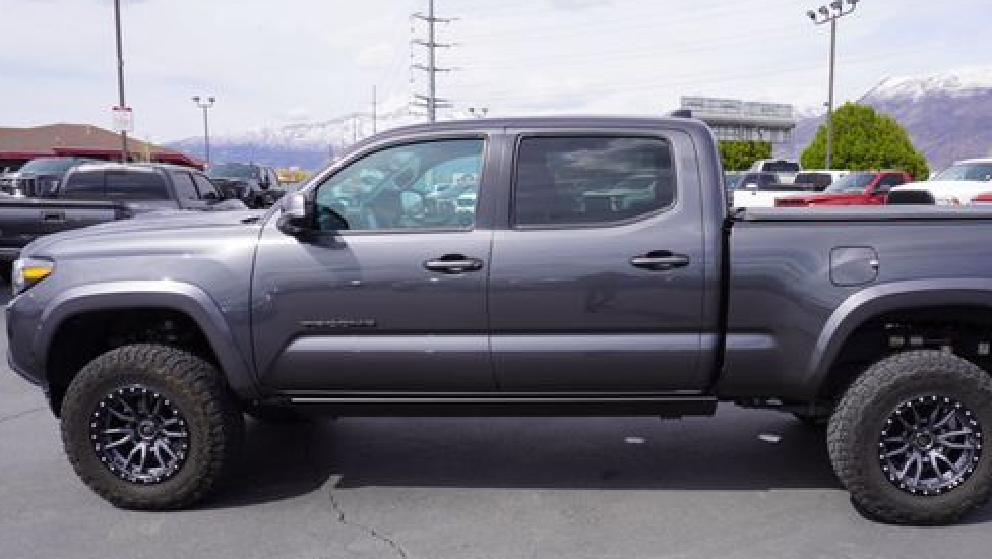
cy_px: 341
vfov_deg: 35.5
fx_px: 868
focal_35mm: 33
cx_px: 587
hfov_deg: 59.1
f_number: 8
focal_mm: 16
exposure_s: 1/250
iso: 100
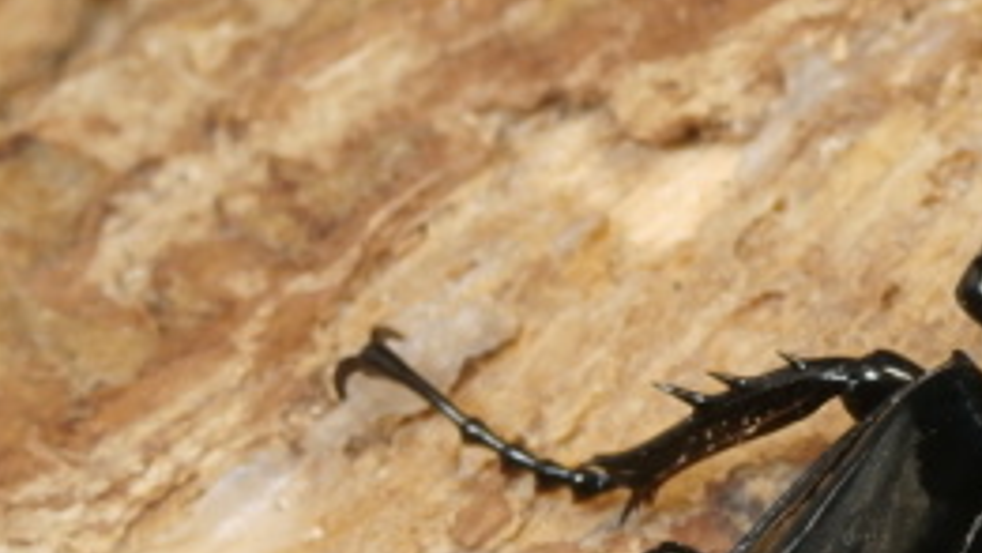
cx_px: 1181
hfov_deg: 11.8
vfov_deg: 6.8
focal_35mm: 179
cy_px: 572
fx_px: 4662
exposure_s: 1/60
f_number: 4.3
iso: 200
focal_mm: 11.86
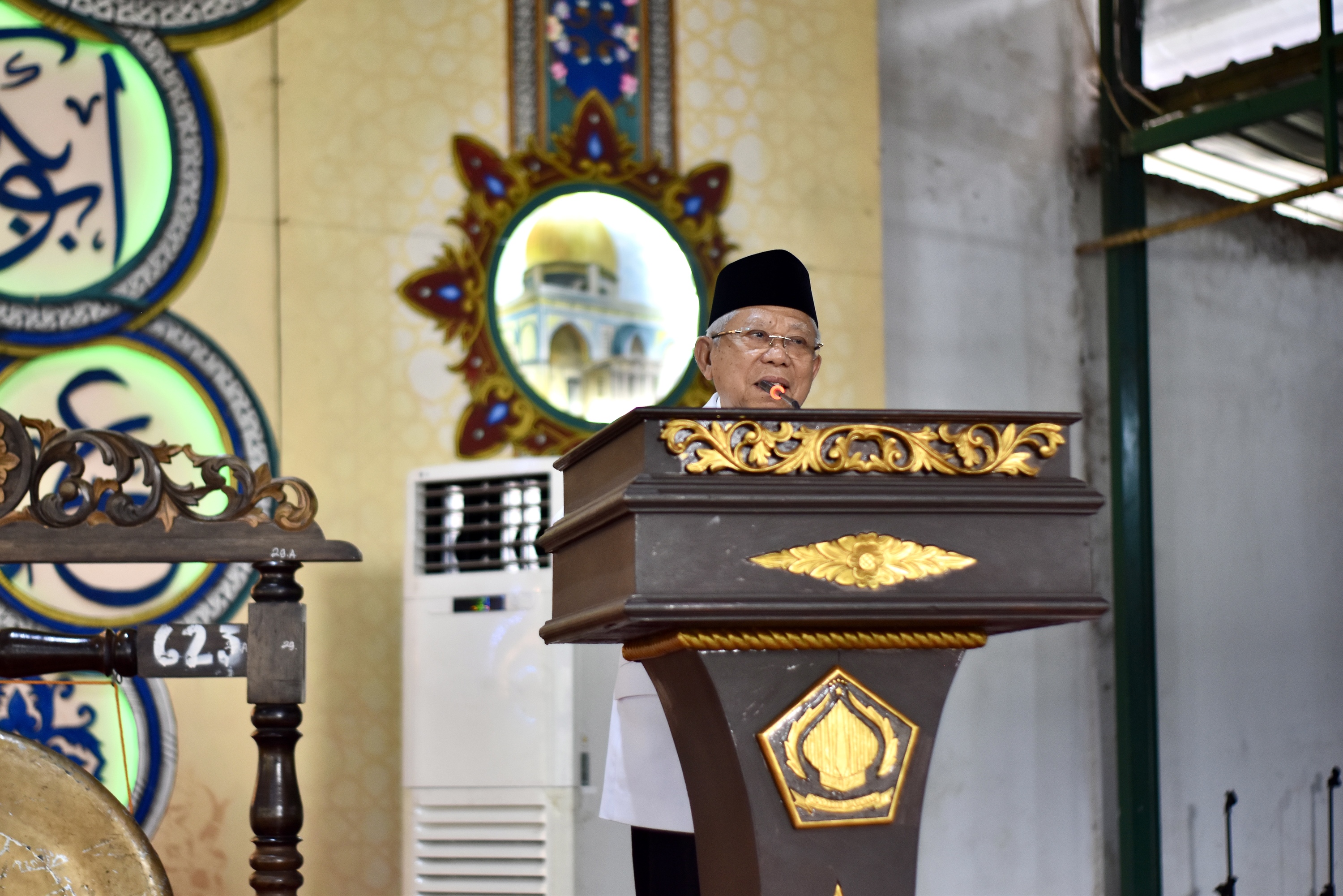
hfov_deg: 27.0
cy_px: 448
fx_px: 2798
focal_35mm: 75
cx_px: 672
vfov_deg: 18.2
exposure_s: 1/125
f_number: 2
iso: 500
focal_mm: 50
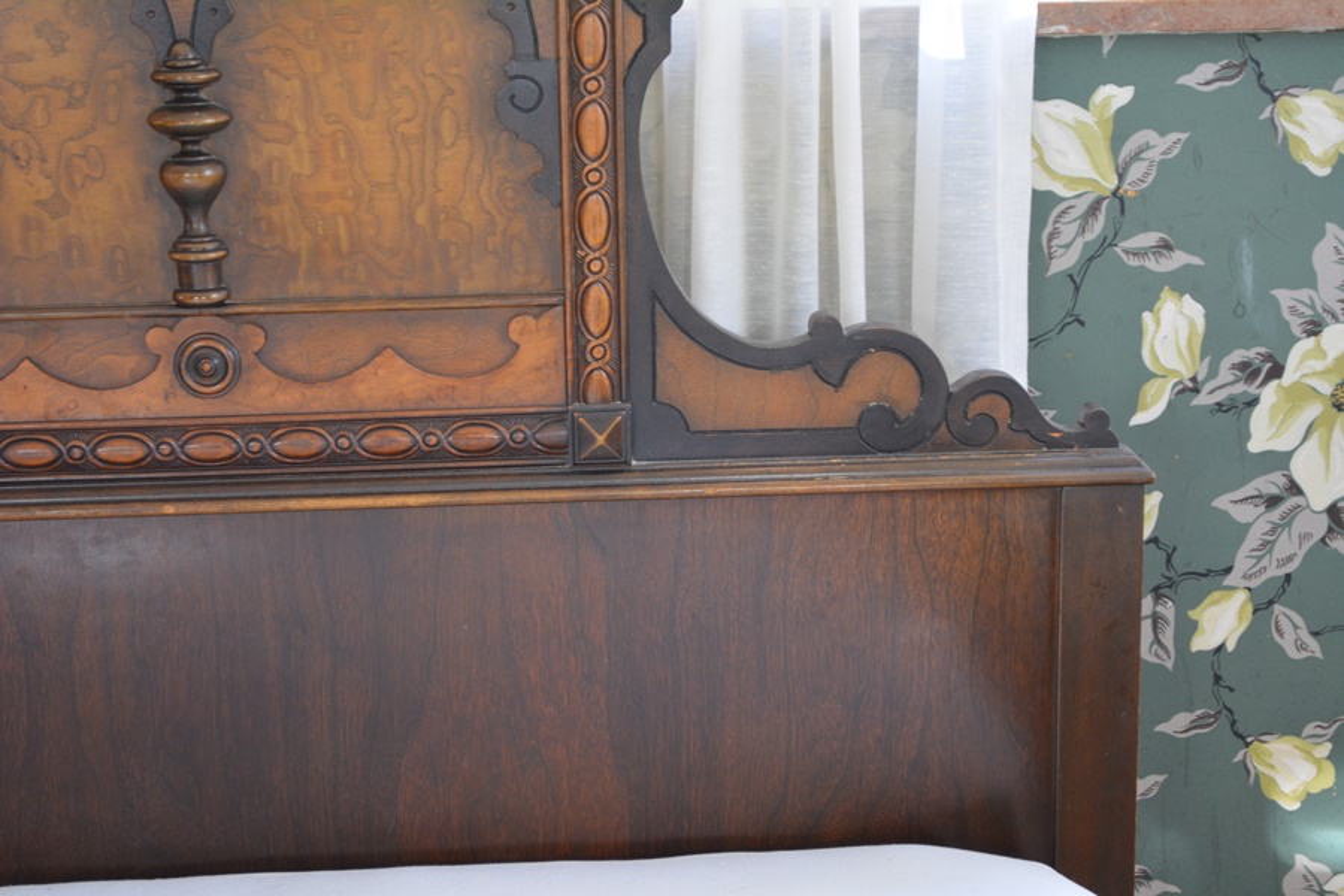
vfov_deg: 18.9
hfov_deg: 28.1
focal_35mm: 72
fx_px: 2688
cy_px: 448
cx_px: 672
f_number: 5.3
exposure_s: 1/40
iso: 800
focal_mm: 48
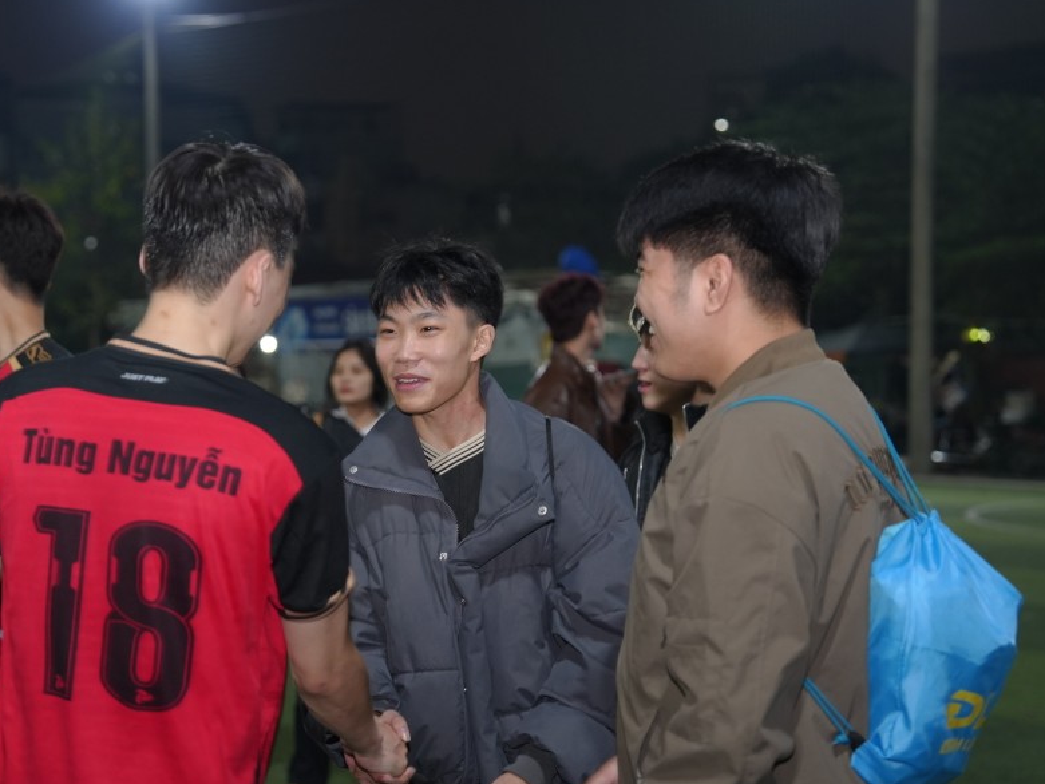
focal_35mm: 78
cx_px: 412
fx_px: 2355
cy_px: 476
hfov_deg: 25.0
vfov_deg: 18.9
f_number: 2.8
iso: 1000
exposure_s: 1/80
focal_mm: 55
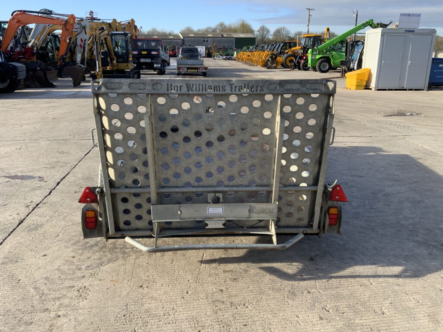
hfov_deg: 61.7
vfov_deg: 48.2
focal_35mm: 29
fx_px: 371
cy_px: 166
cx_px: 222
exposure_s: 1/627
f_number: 1.8
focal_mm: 3
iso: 16
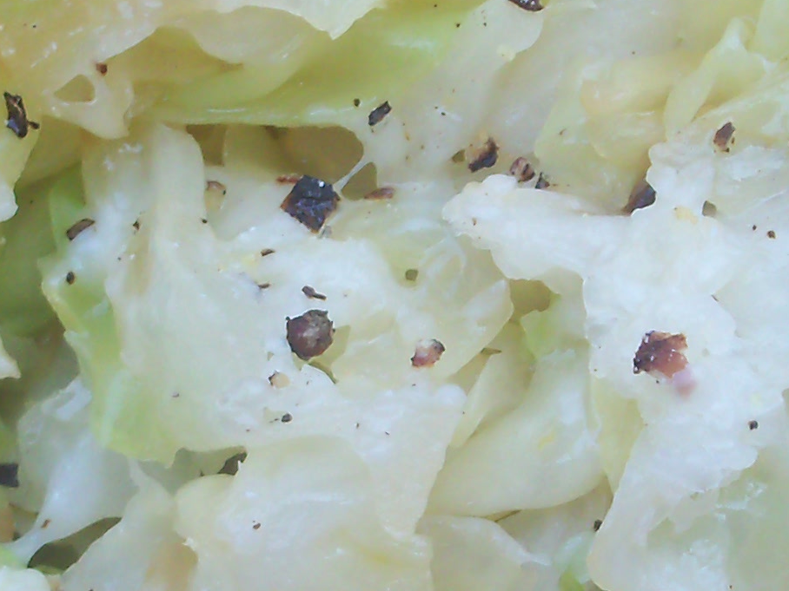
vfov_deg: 9.7
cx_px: 322
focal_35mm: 153
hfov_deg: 12.9
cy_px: 515
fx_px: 3487
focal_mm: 6.3
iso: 64
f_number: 3
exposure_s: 1/60
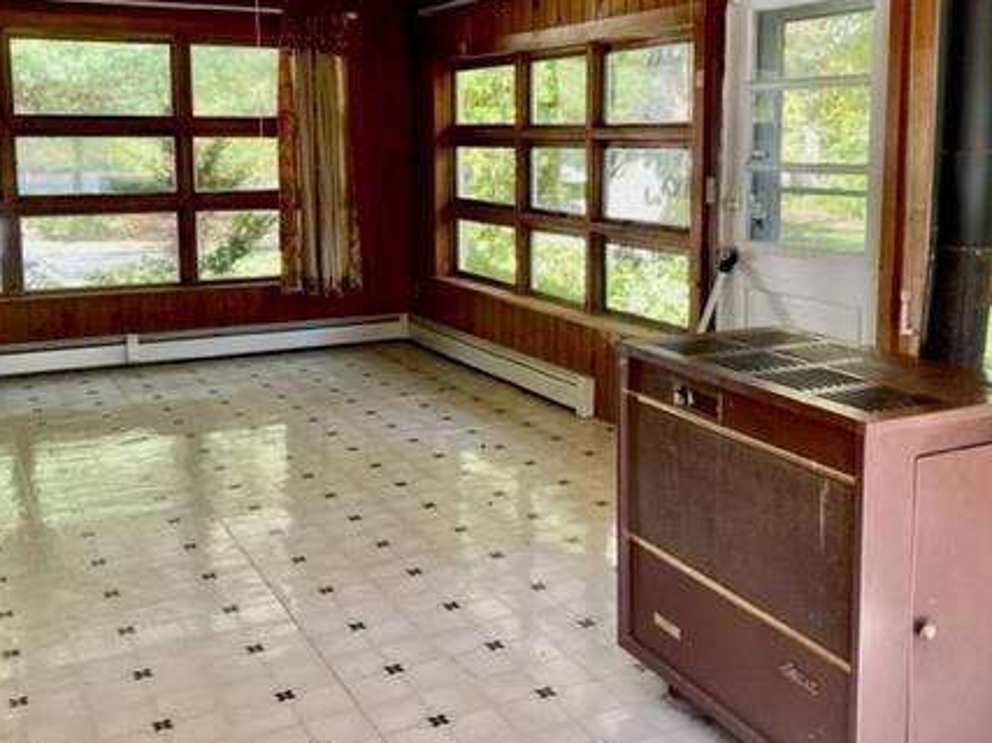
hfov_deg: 47.8
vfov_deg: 36.6
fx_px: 1117
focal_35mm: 39
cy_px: 276
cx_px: 530
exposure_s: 1/121
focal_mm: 5.1
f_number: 1.6
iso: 50
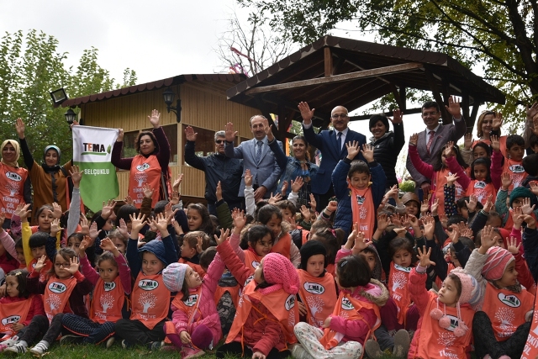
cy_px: 180
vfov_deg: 30.5
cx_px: 269
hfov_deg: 44.5
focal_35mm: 44
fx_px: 658
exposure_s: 1/160
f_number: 6.3
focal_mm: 44
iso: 100
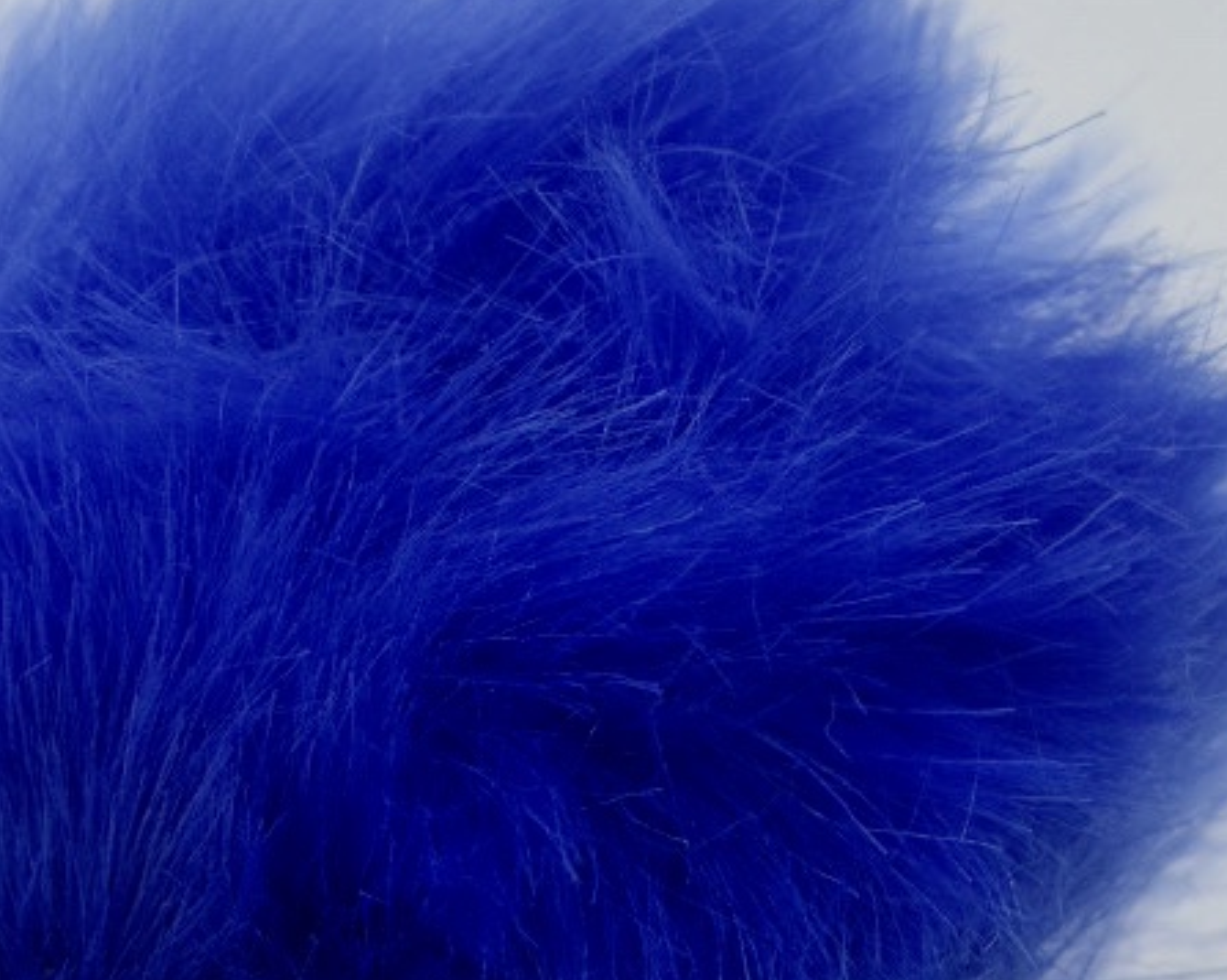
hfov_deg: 8.4
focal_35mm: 230
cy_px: 889
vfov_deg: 6.7
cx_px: 593
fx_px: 8336
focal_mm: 45
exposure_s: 1/160
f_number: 8
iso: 400
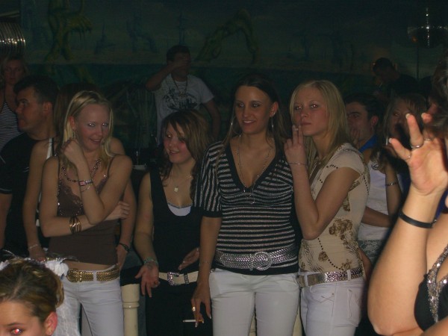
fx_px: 1035
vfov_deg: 18.4
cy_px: 168
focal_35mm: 80
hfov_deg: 24.4
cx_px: 224
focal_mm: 16.6
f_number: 4.4
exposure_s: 1/60
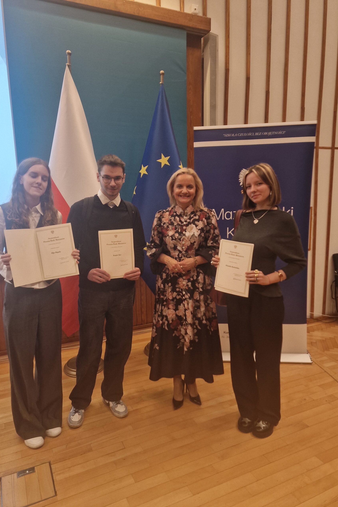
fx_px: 338
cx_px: 157
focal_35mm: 24
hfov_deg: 53.1
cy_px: 253
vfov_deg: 73.7
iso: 80
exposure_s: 1/49
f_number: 1.8
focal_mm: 6.4
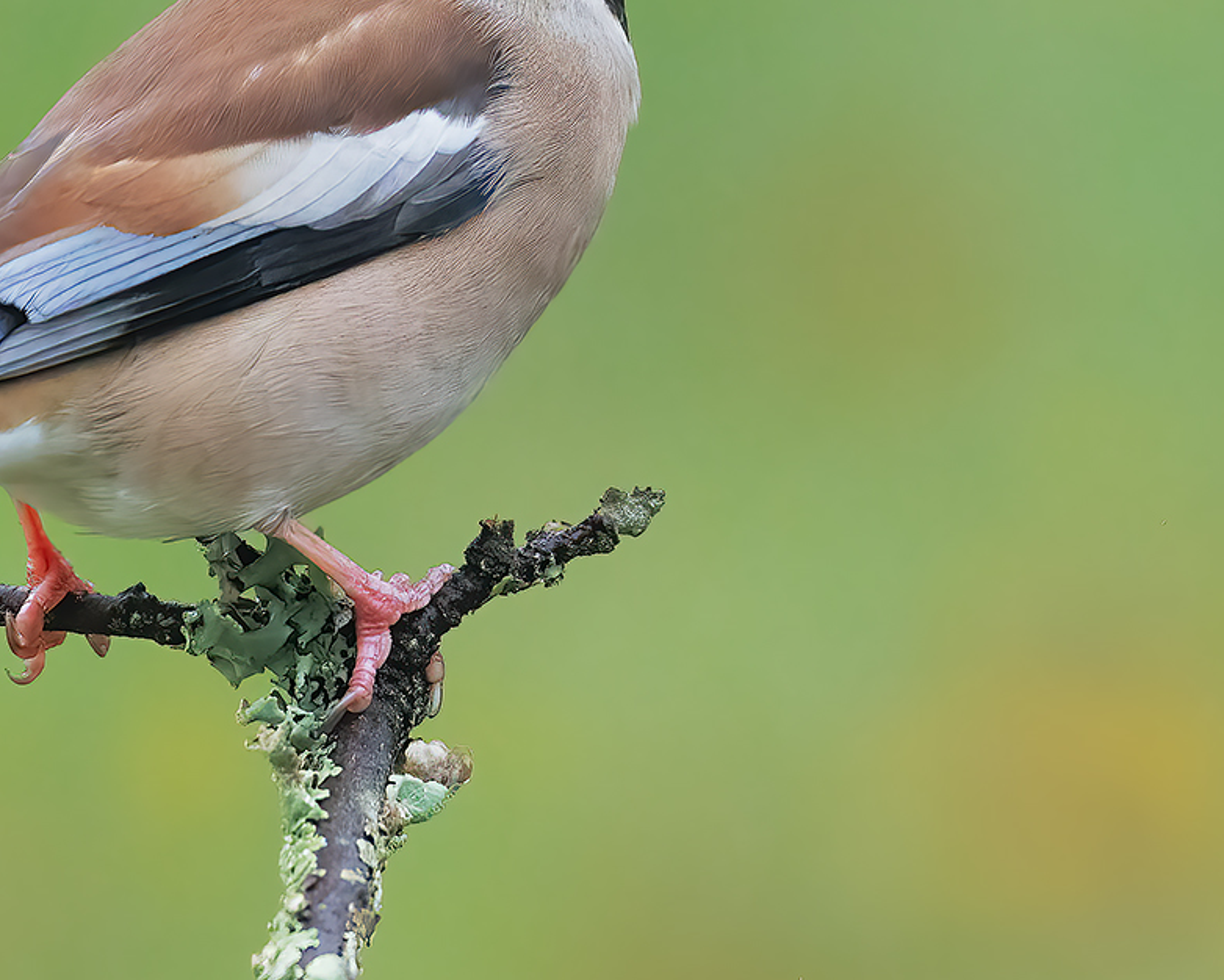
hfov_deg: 1.0
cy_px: 146
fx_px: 70440
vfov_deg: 0.8
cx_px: 543
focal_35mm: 1944
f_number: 7.1
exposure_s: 1/1250
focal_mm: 600
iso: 6400
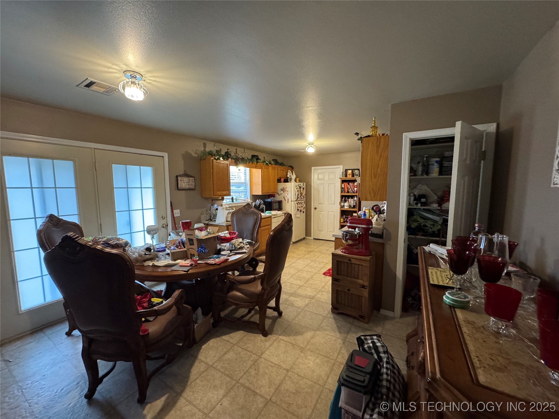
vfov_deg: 85.7
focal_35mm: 14
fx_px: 226
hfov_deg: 102.1
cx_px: 280
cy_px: 210
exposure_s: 1/60
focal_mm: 2.22
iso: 1000
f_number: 2.2
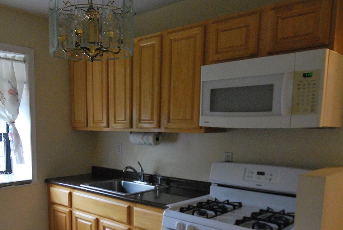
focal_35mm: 35
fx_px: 333
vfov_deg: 37.1
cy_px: 174
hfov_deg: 52.7
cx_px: 97
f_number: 6.3
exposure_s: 1/60
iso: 1600
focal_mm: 13
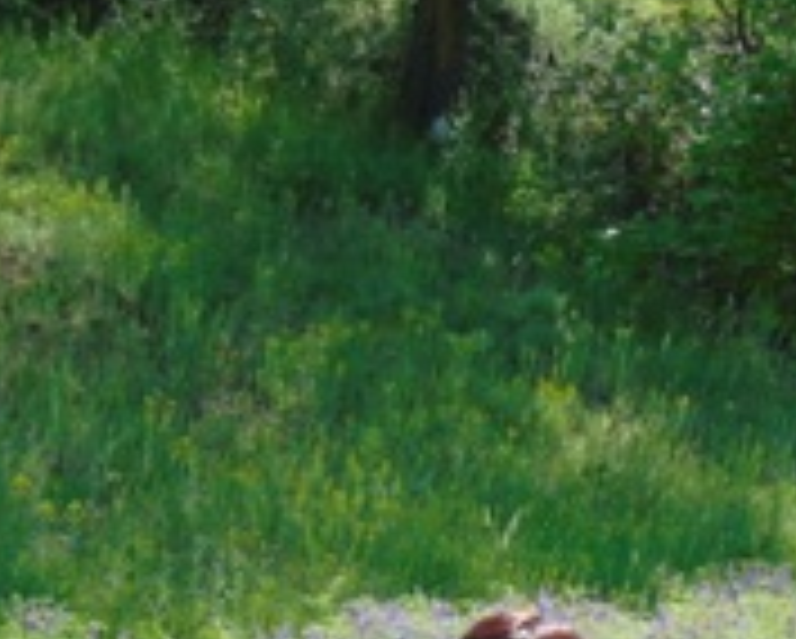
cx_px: 863
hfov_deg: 13.4
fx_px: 3325
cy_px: 927
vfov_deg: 10.6
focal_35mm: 141
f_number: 3.9
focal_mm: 7.1
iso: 80
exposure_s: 1/250
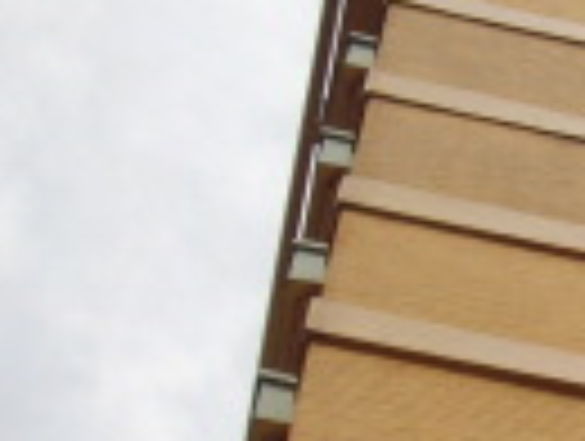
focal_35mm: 156
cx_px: 990
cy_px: 562
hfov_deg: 11.8
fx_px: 2641
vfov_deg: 9.4
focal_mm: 6.2
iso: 80
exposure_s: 1/500
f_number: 5.6
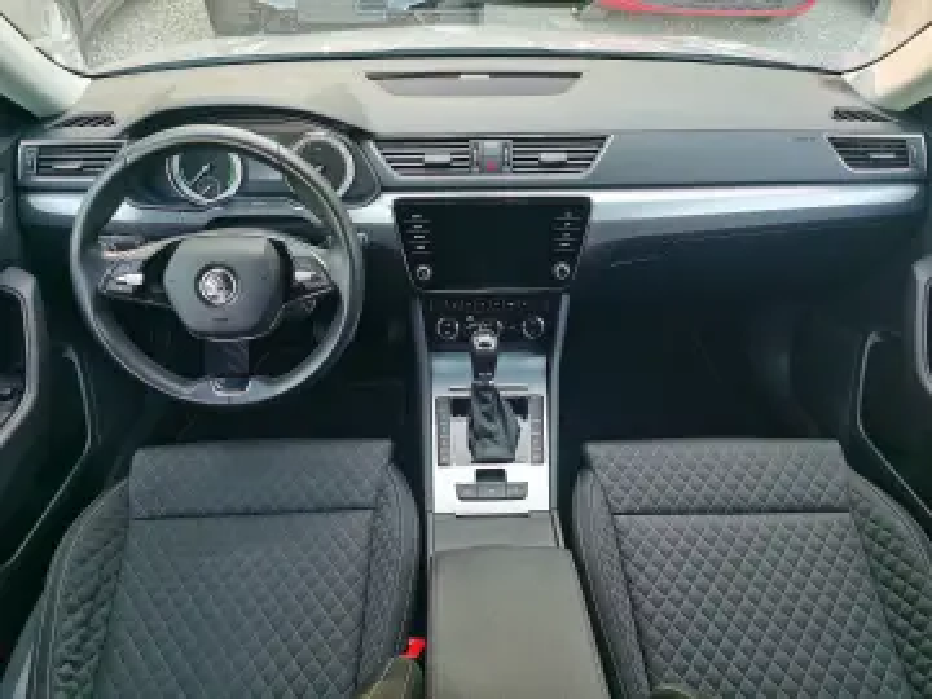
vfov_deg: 51.4
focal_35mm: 27
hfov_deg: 65.3
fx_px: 727
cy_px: 350
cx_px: 466
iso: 100
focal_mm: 5.56
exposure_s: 1/100
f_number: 1.6
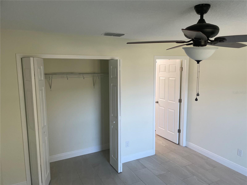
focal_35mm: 26
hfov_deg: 67.3
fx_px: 186
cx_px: 124
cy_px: 92
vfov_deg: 53.1
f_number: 1.6
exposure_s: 1/120
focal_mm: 4.2
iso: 100
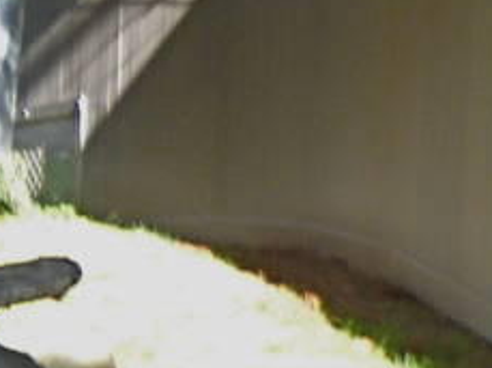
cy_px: 611
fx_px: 2483
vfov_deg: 8.2
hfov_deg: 8.5
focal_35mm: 175
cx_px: -1199
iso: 100
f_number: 2.8
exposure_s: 1/60
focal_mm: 4.5
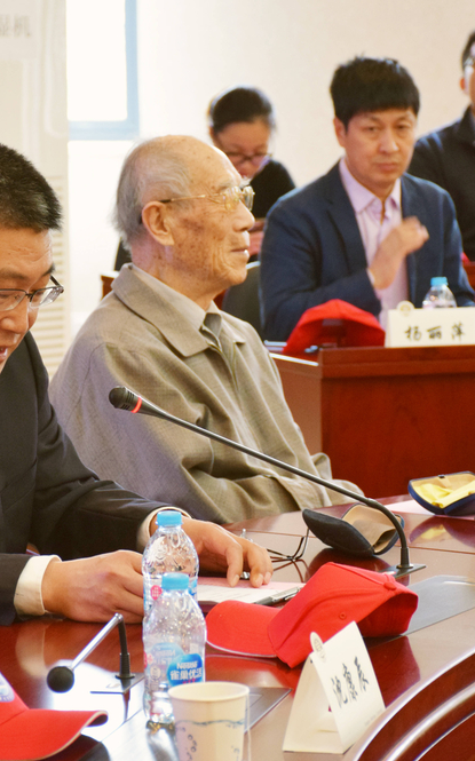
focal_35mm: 161
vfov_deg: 13.0
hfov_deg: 8.1
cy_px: 380
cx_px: 149
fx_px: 3338
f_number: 5
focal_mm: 70
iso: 1400
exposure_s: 1/60
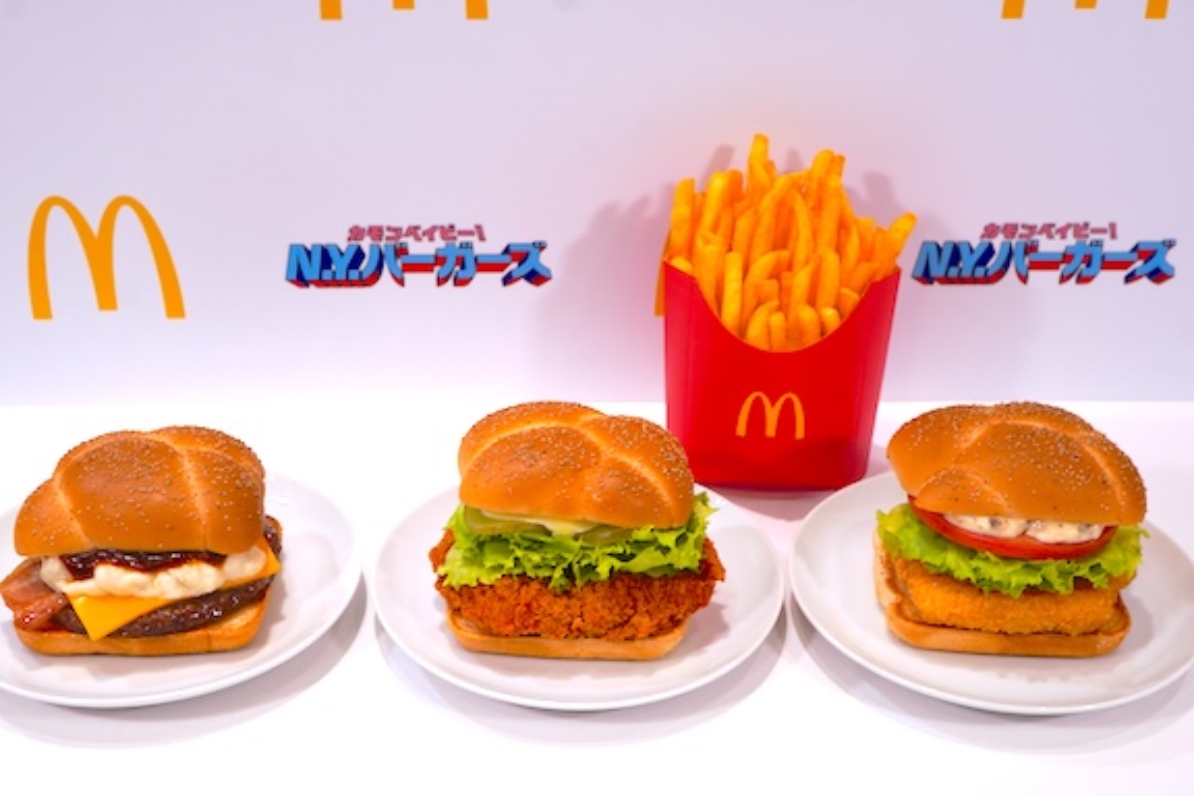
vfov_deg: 27.0
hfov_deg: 39.6
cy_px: 432
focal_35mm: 50
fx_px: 1658
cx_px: 597
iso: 100
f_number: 8
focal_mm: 30
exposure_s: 1/60
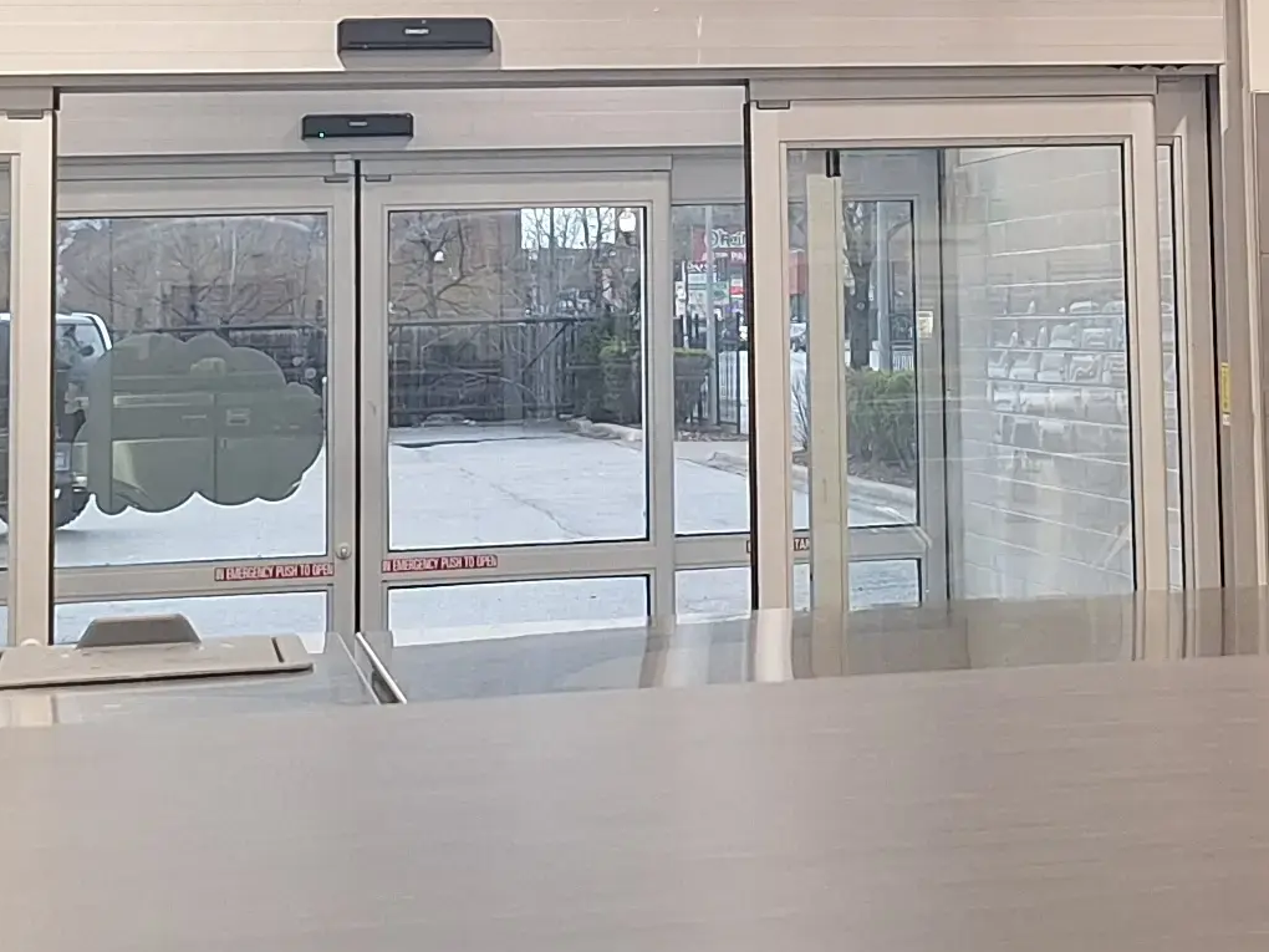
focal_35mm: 92
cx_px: 1143
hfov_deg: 20.9
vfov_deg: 15.7
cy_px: -14
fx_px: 3373
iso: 64
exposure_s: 1/120
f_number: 1.8
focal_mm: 5.54
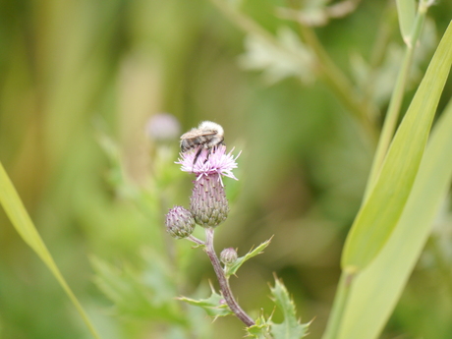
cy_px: 170
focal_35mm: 300
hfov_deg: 6.6
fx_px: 3917
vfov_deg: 5.0
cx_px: 226
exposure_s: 1/320
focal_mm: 150
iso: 640
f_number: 5.6
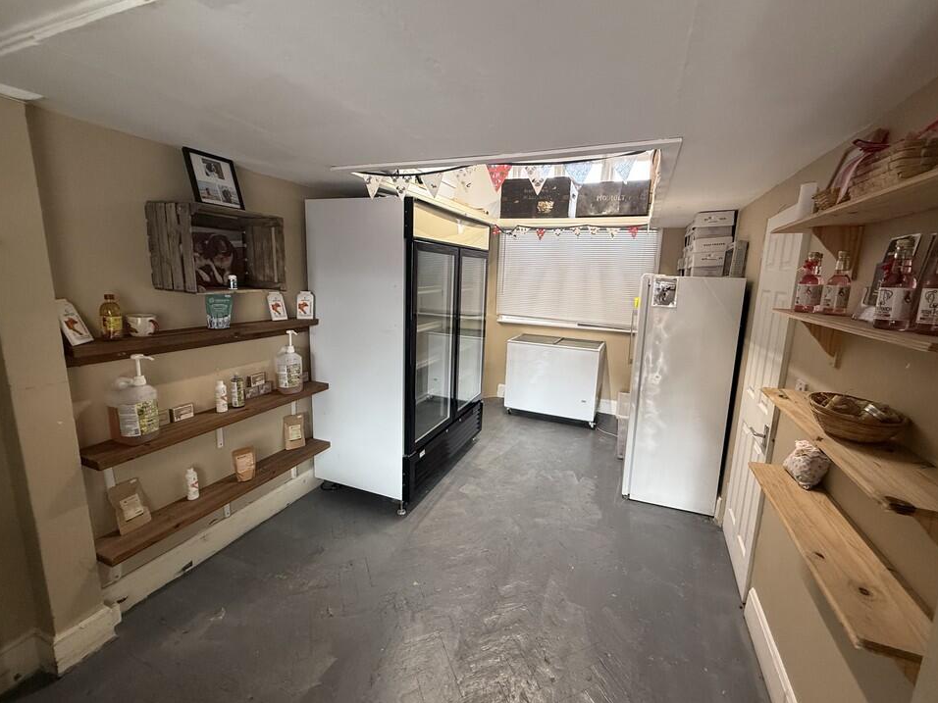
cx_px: 481
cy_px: 344
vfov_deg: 81.7
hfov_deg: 98.2
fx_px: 406
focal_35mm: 15
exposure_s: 1/100
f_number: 2.2
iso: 200
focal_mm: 2.22
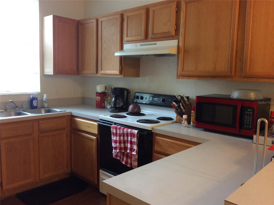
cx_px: 137
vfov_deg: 42.8
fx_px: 261
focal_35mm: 33
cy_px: 102
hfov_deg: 55.4
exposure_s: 1/24
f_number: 2.4
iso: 125
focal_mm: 3.3
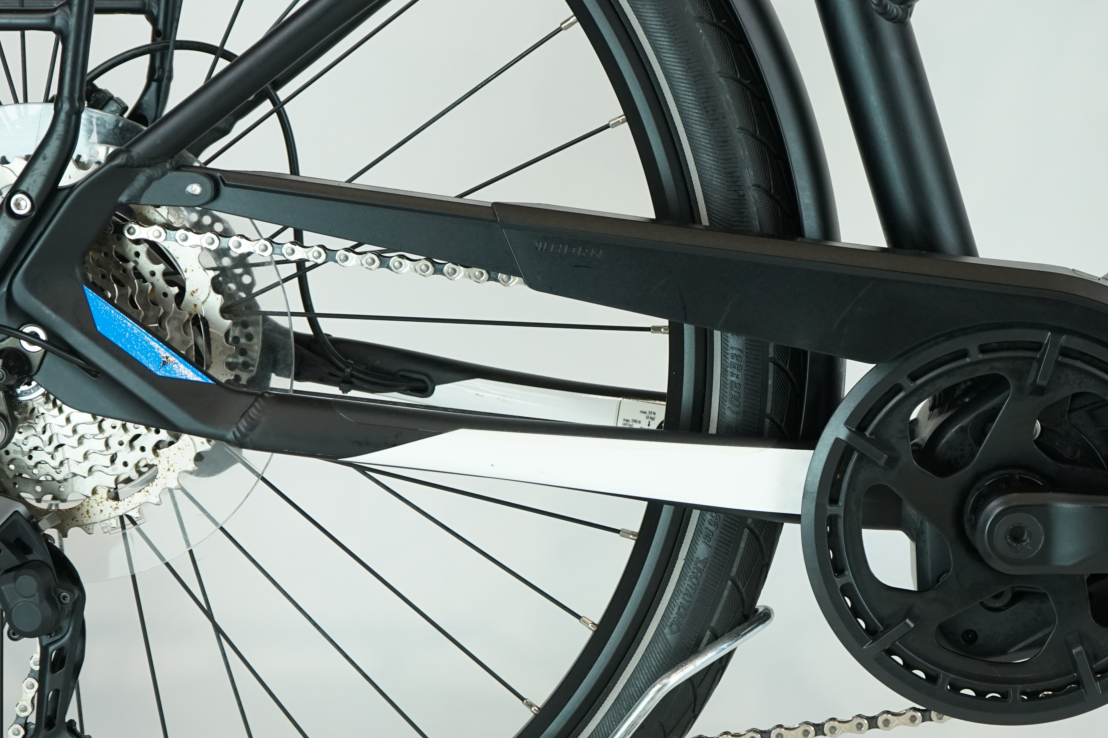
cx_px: 657
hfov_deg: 25.6
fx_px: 2431
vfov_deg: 17.3
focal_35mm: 79
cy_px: 440
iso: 1250
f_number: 5.6
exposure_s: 1/200
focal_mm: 51
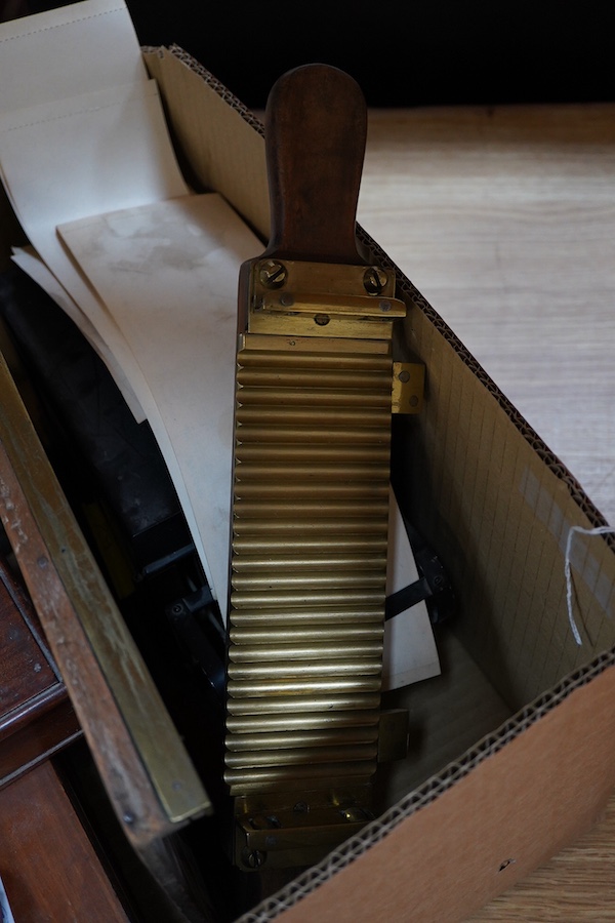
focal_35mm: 45
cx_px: 308
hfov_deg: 29.9
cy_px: 462
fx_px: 1153
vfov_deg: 43.6
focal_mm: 30
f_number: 3.5
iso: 1600
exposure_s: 1/125
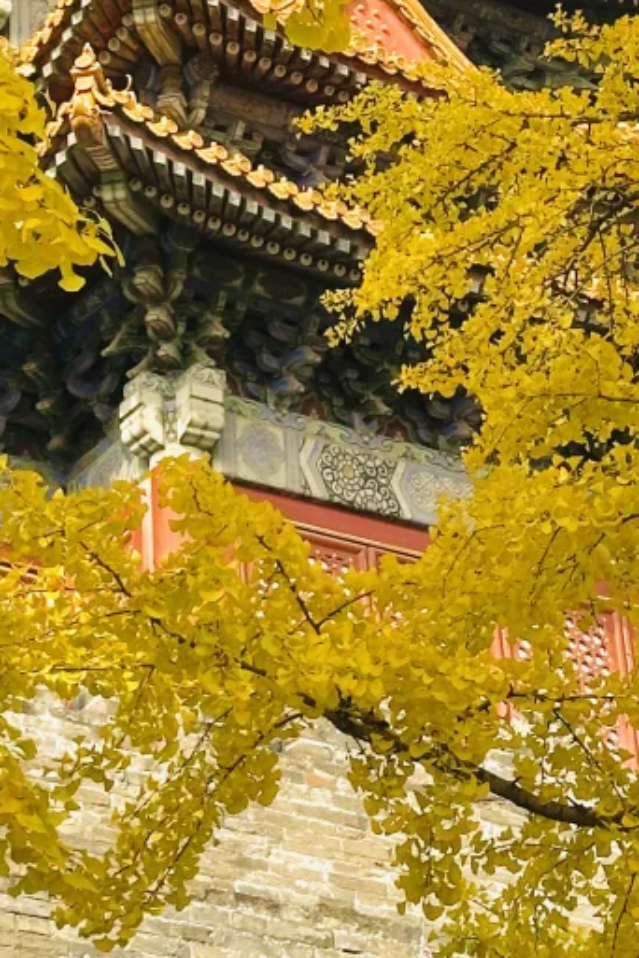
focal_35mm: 140
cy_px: 77
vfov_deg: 14.5
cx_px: 234
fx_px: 3727
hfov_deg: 9.8
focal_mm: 6.86
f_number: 1.78
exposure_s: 1/1339
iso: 64
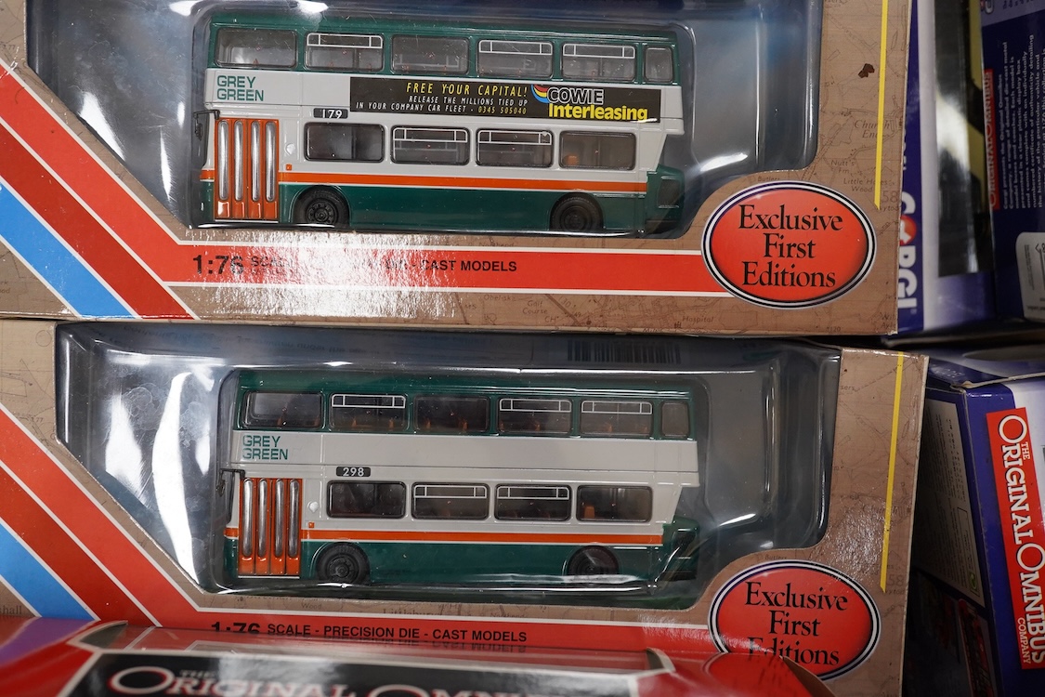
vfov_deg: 29.9
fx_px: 1306
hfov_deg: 43.6
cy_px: 348
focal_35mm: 45
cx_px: 522
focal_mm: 30
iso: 2000
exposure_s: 1/100
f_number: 9
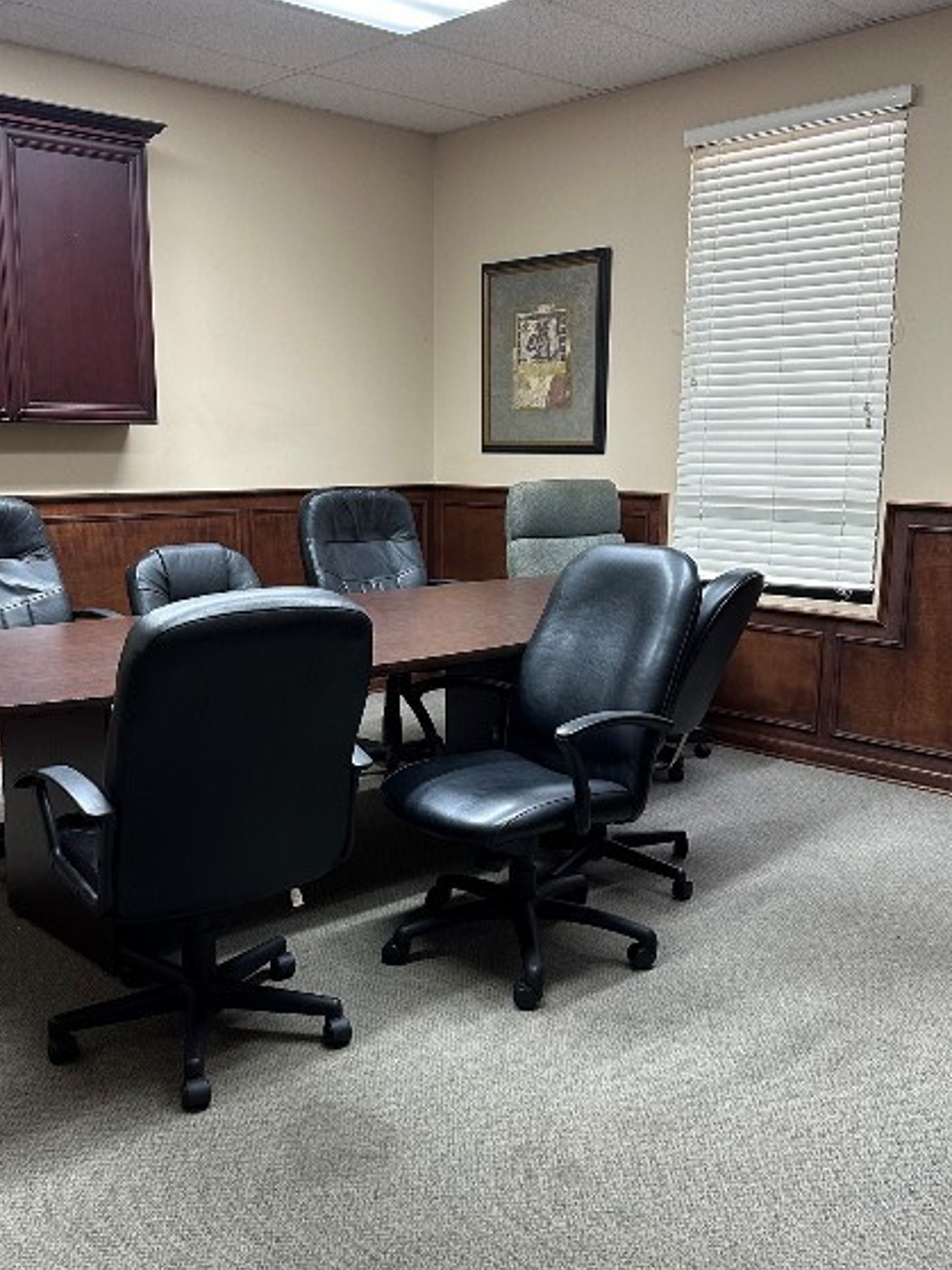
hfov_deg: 42.9
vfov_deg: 55.3
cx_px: 427
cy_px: 666
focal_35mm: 33
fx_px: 1211
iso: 250
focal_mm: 6.86
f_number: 1.78
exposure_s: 1/60
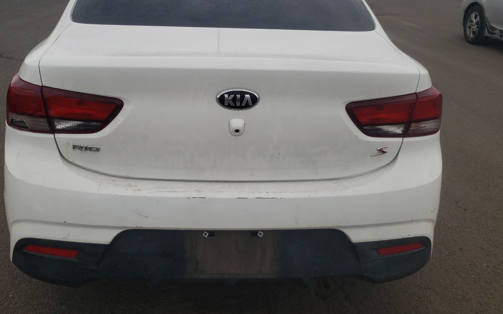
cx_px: 235
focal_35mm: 34
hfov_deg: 56.6
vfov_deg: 37.0
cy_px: 113
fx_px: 466
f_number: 1.5
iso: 50
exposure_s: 1/2000
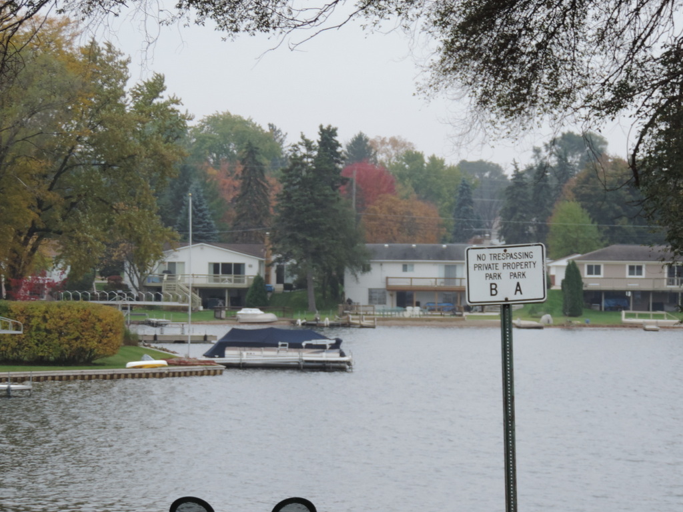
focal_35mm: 155
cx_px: 342
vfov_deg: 9.6
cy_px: 256
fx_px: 3058
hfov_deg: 12.7
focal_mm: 27.6
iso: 140
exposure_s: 1/125
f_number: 4.4
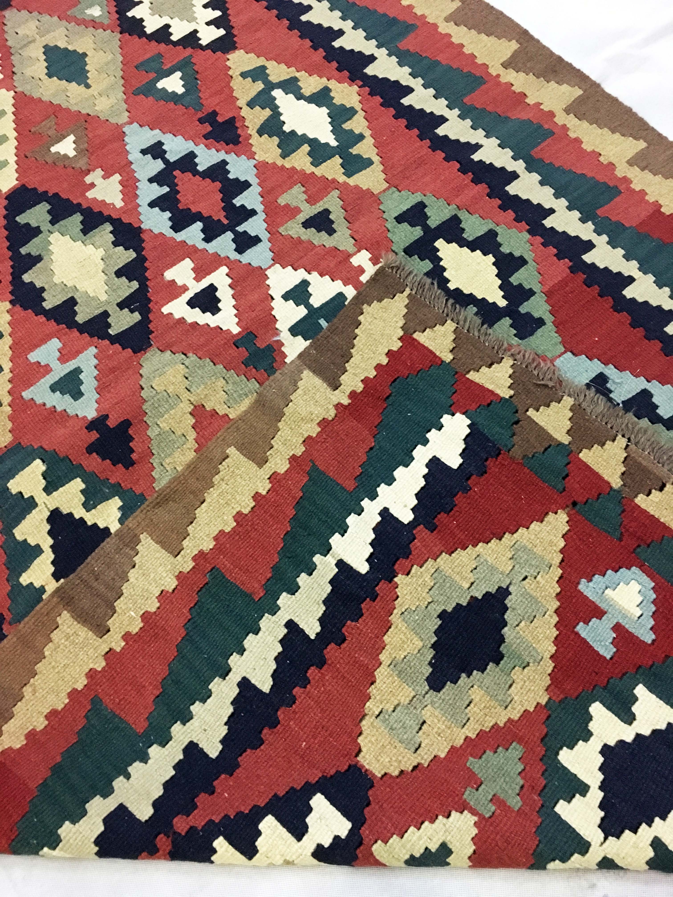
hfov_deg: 48.2
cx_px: 336
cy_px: 448
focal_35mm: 29
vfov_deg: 61.7
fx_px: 752
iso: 320
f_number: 2.2
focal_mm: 4.15
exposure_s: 1/17
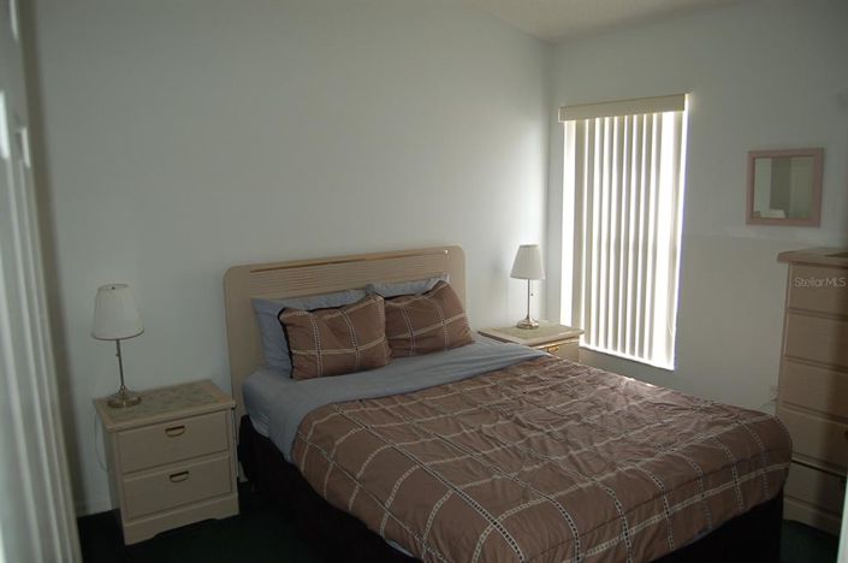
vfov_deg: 47.8
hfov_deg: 67.5
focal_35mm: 27
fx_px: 635
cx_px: 424
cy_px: 282
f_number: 3.5
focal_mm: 18
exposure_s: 1/60
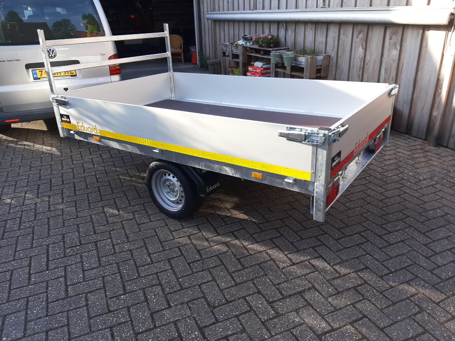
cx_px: 228
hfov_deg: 67.3
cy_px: 170
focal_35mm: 26
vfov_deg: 53.1
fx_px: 342
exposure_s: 1/495
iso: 40
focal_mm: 3.93
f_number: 1.7
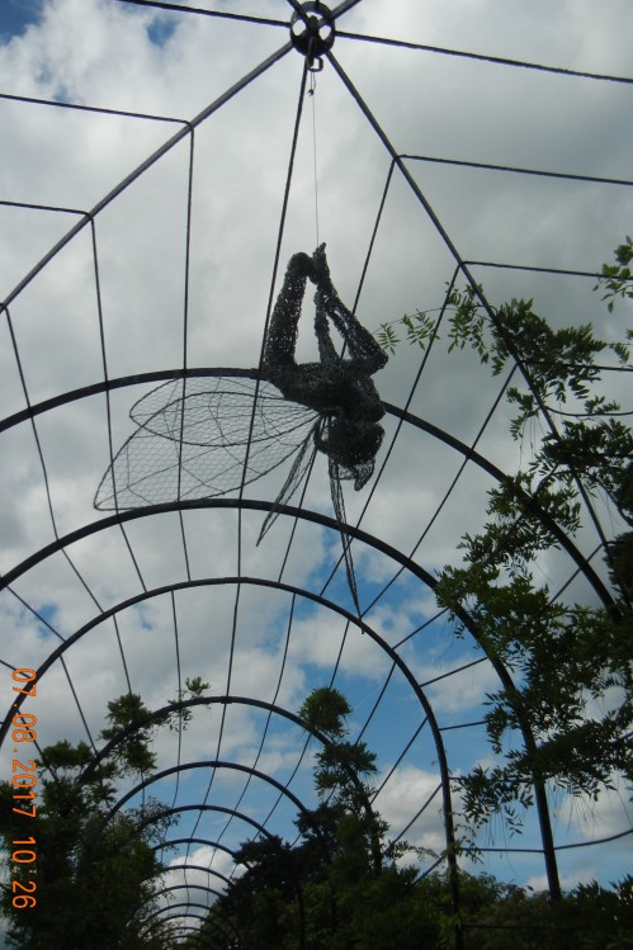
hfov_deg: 41.1
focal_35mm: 32
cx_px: 313
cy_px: 481
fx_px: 844
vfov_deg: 58.7
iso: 160
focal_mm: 5.4
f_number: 7
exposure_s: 1/886
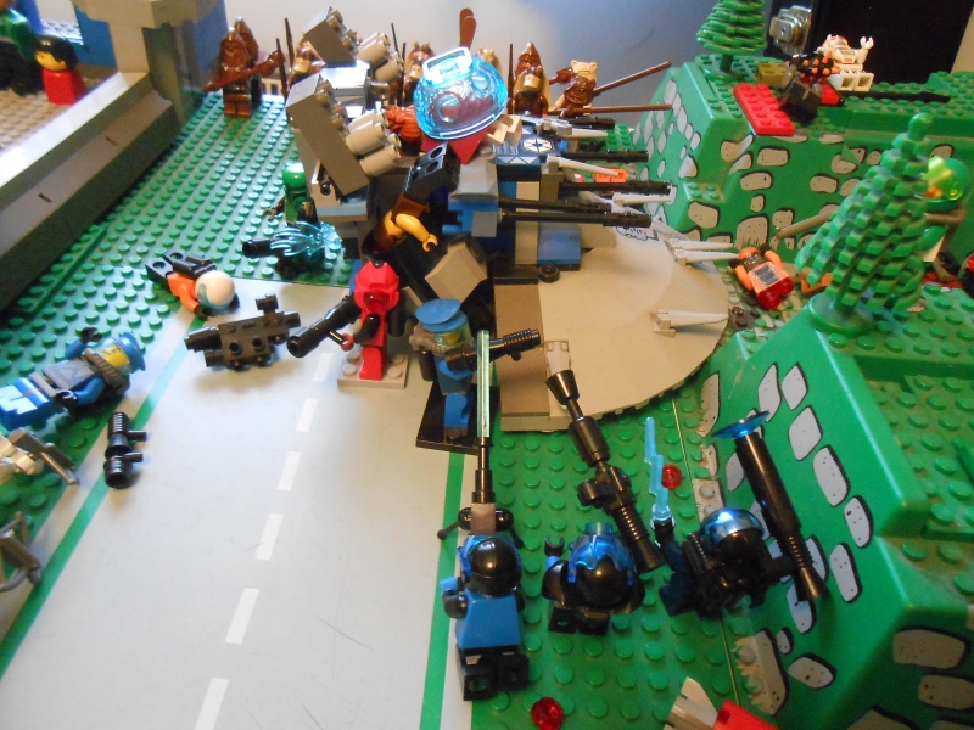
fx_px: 732
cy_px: 365
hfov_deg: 67.3
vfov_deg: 53.1
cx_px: 487
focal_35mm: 26
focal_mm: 4.6
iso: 800
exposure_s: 1/4
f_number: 3.5
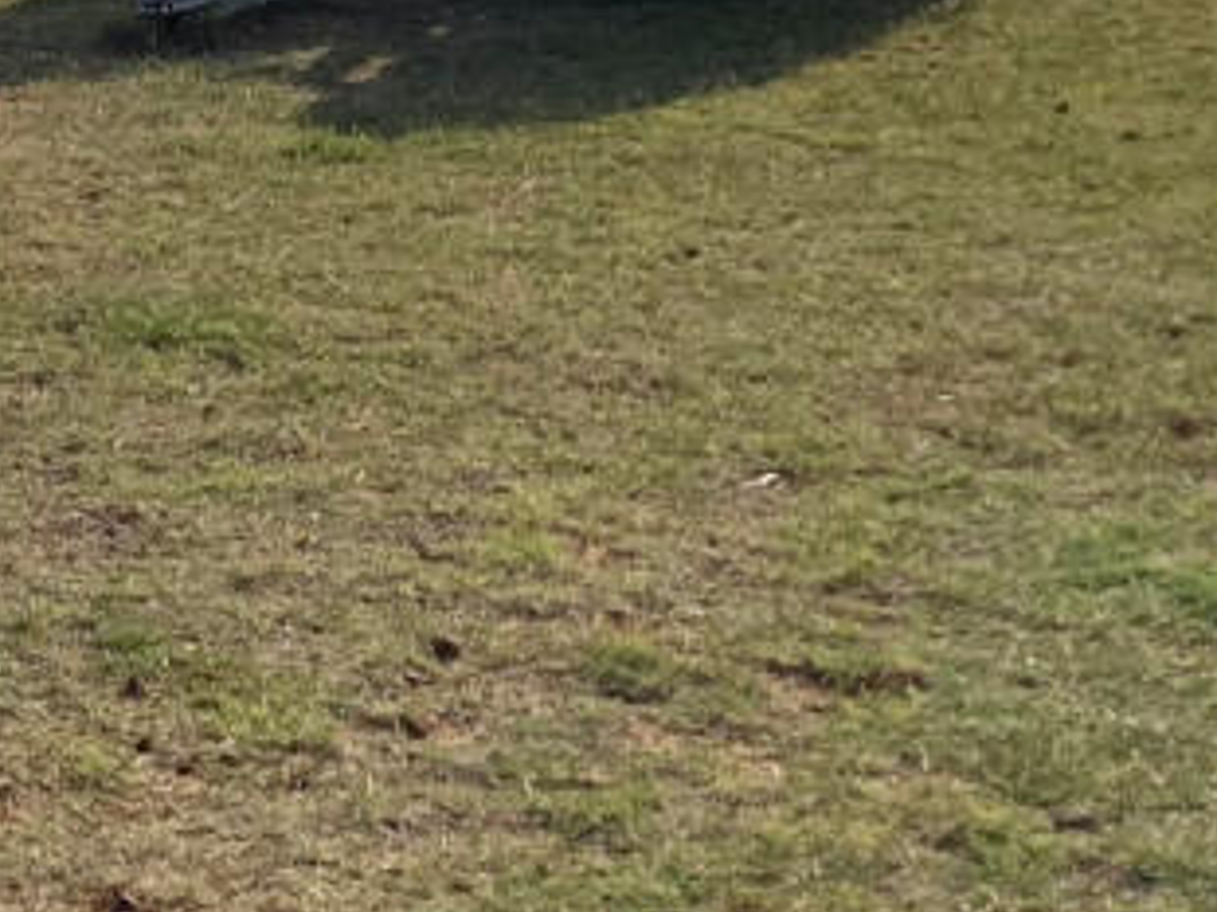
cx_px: -180
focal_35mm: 135
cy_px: -503
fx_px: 4744
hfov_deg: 14.2
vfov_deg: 10.6
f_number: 1.8
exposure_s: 1/5405
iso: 20
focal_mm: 3.99
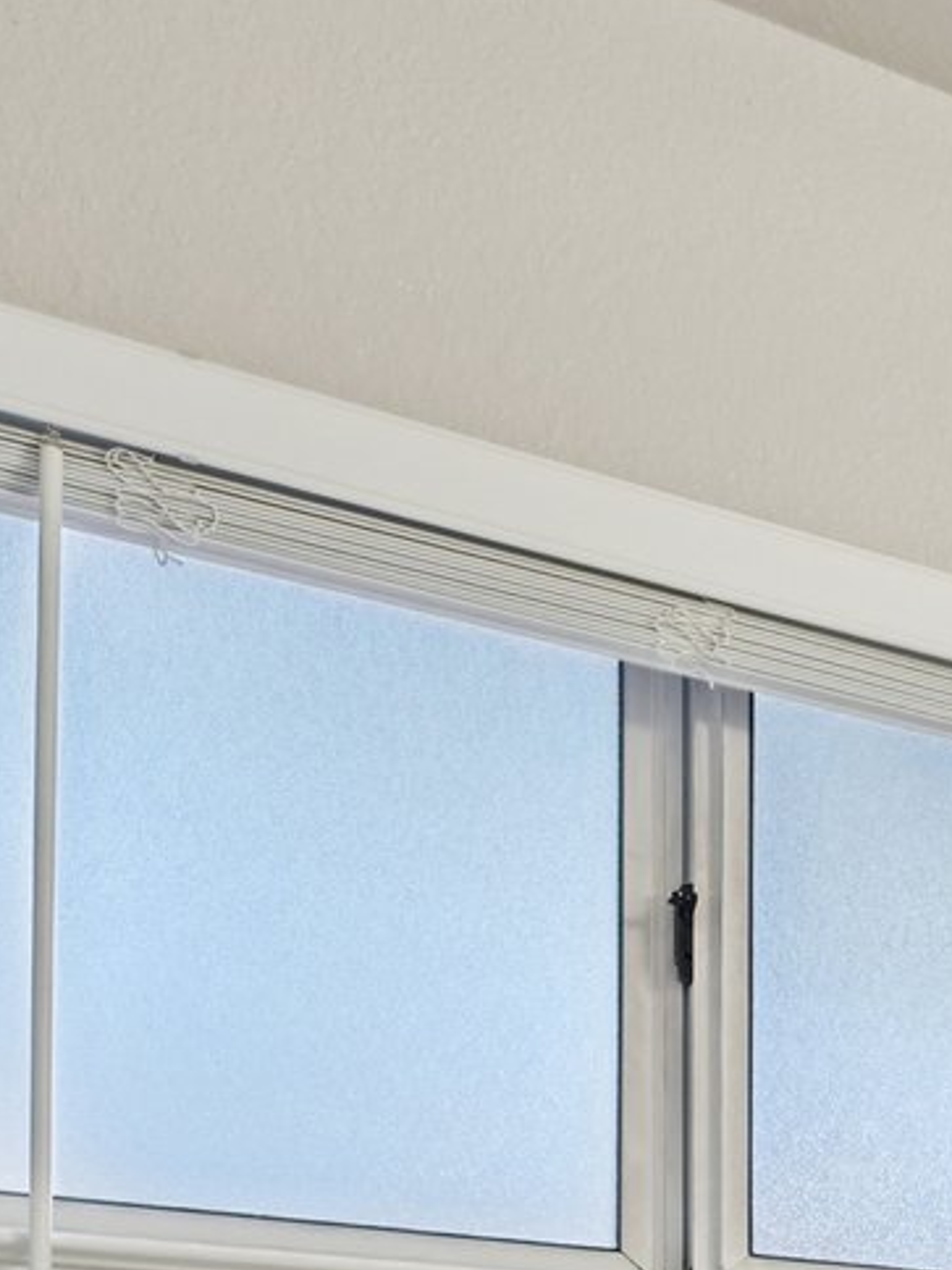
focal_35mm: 57
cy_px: 1602
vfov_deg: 28.4
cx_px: 2203
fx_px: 2090
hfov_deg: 15.6
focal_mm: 14
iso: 640
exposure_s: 1/40
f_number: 8
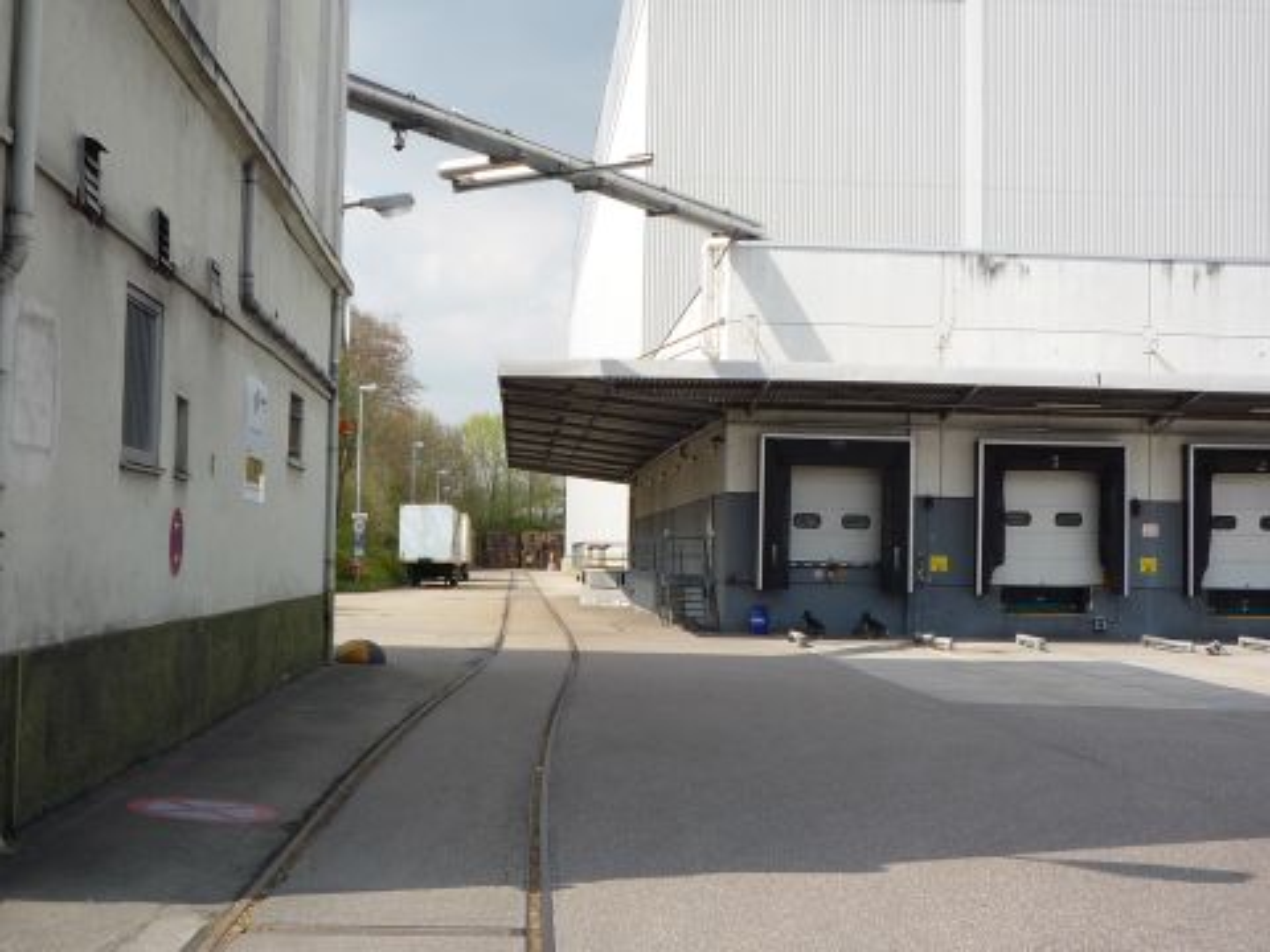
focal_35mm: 48
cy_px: 476
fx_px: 1761
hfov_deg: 39.7
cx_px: 635
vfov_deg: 30.3
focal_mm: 5.2
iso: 100
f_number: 4.5
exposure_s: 1/400
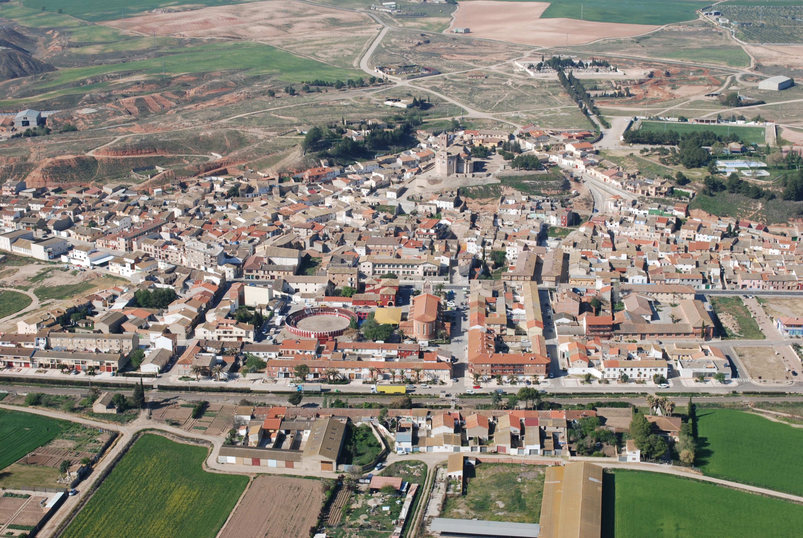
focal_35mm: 52
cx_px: 402
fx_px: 1172
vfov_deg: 25.8
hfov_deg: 37.8
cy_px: 269
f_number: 8
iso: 100
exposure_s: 1/250
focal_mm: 35
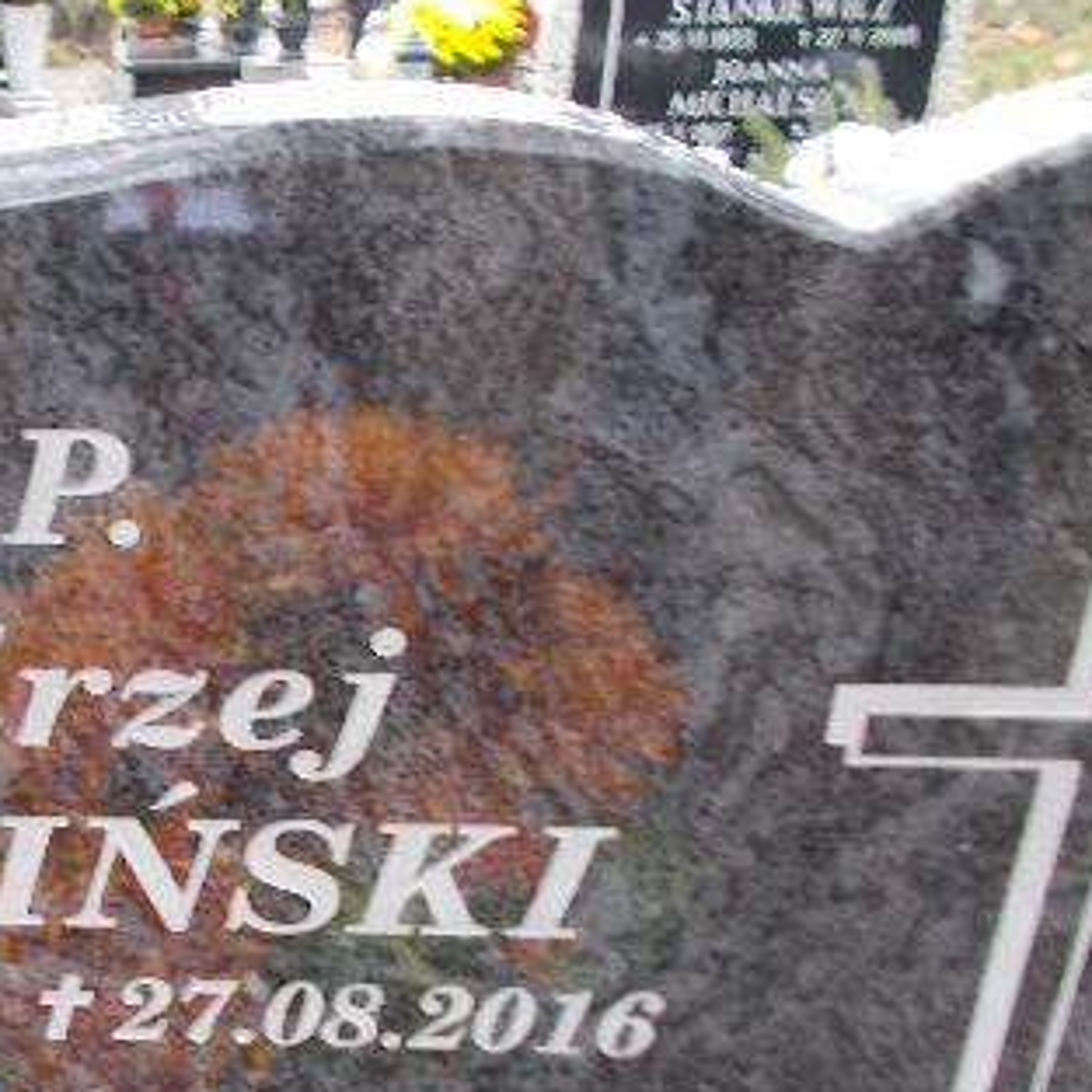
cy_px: 691
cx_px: -3
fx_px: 1677
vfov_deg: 35.8
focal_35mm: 47
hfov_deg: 33.0
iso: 200
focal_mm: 4.6
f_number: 3.2
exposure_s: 1/13
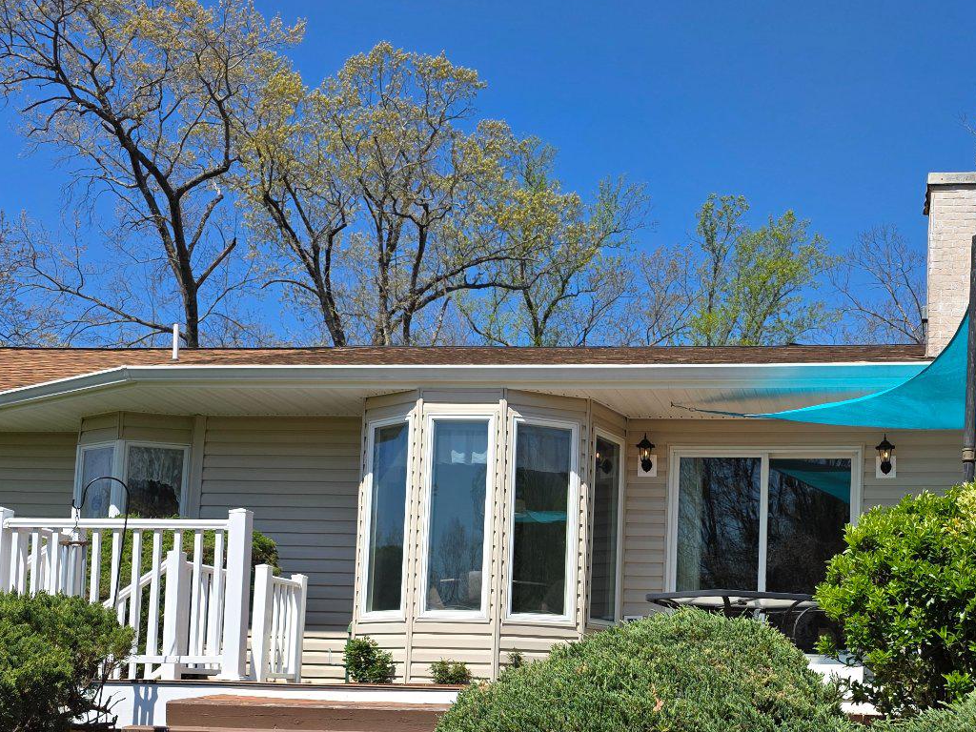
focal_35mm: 46
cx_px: 699
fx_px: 1297
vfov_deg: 30.9
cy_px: 564
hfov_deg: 40.4
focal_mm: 6.3
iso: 80
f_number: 1.7
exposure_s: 1/5778
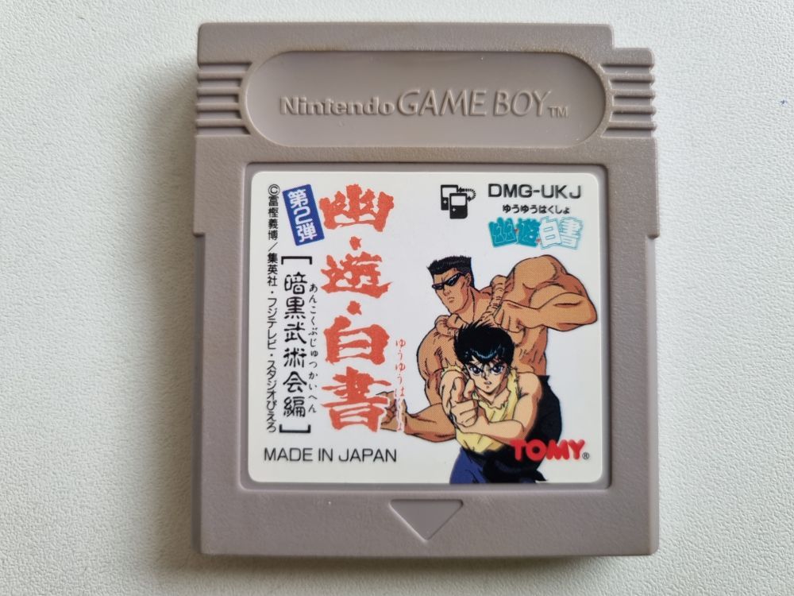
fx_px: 596
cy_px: 298
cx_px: 397
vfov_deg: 53.1
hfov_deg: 67.3
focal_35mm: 26
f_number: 1.8
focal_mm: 5.4
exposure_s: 1/50
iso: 200
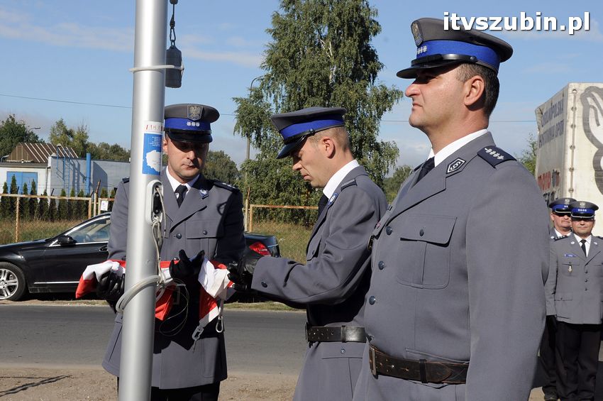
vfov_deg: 21.5
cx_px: 302
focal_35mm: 63
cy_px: 200
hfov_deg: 31.9
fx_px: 1054
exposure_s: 1/640
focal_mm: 42
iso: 400
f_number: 13
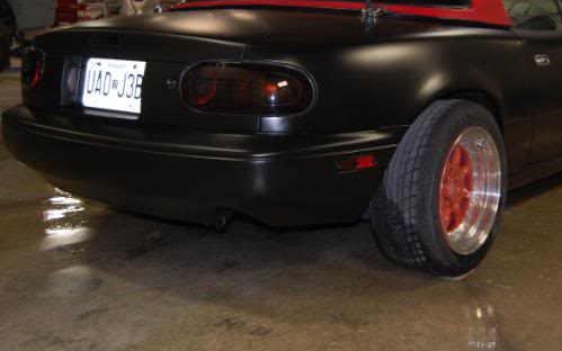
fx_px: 781
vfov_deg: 25.2
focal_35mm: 51
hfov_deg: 39.4
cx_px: 342
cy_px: 112
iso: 400
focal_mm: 26
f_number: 4.2
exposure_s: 1/60
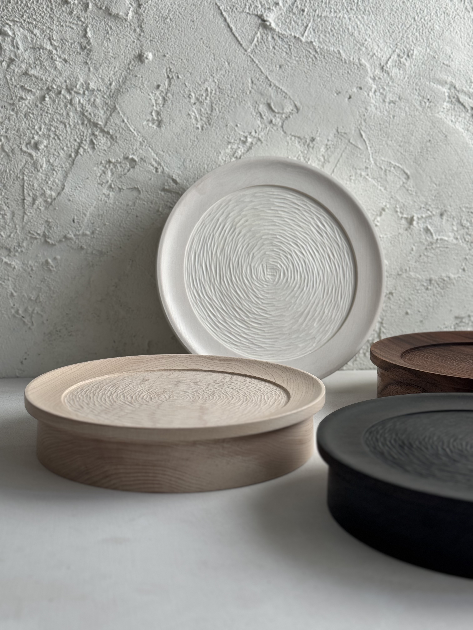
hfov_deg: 30.3
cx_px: 236
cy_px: 315
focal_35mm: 48
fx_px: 875
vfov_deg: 39.7
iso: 100
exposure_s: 1/61
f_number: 1.78
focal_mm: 6.76
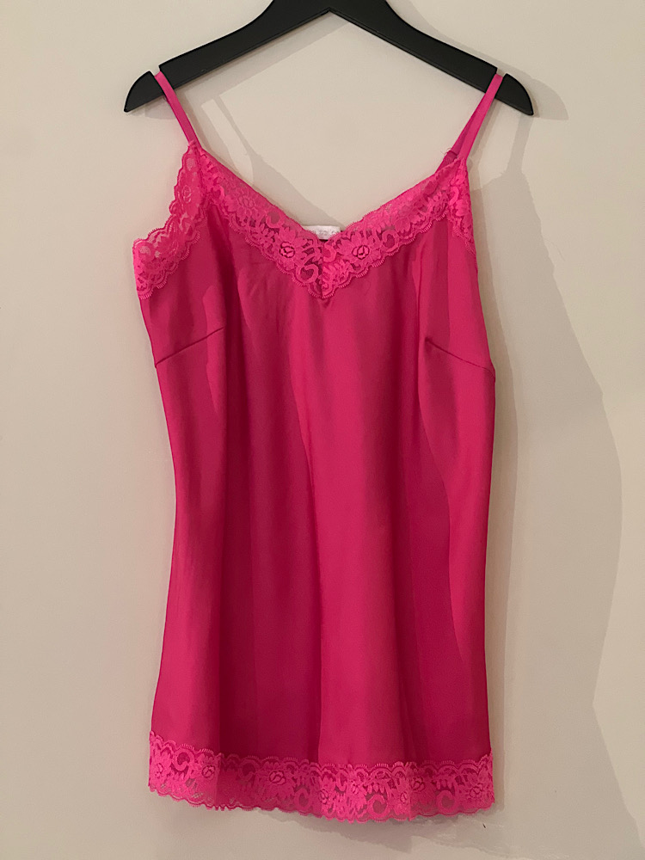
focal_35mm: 77
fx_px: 1913
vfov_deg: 25.3
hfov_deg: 19.1
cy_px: 430
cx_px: 322
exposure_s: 1/20
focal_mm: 9
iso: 500
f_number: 2.8
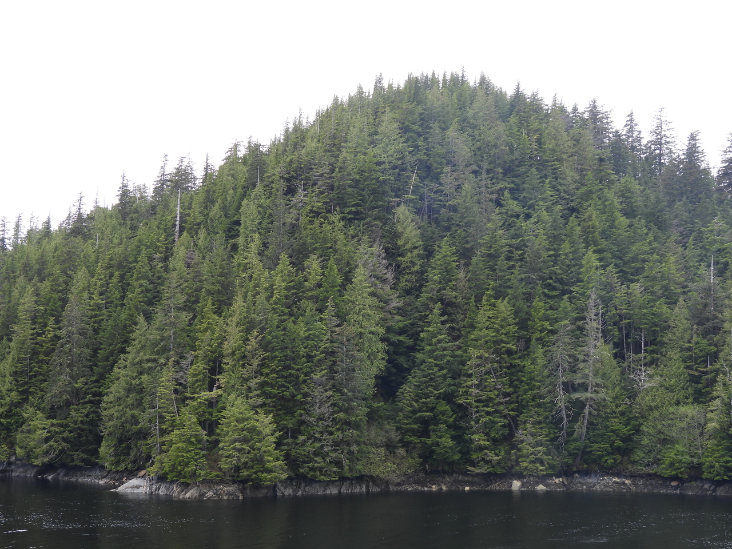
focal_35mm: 55
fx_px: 1163
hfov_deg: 34.9
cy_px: 274
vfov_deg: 26.6
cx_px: 366
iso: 100
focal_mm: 9.8
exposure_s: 1/100
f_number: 3.5
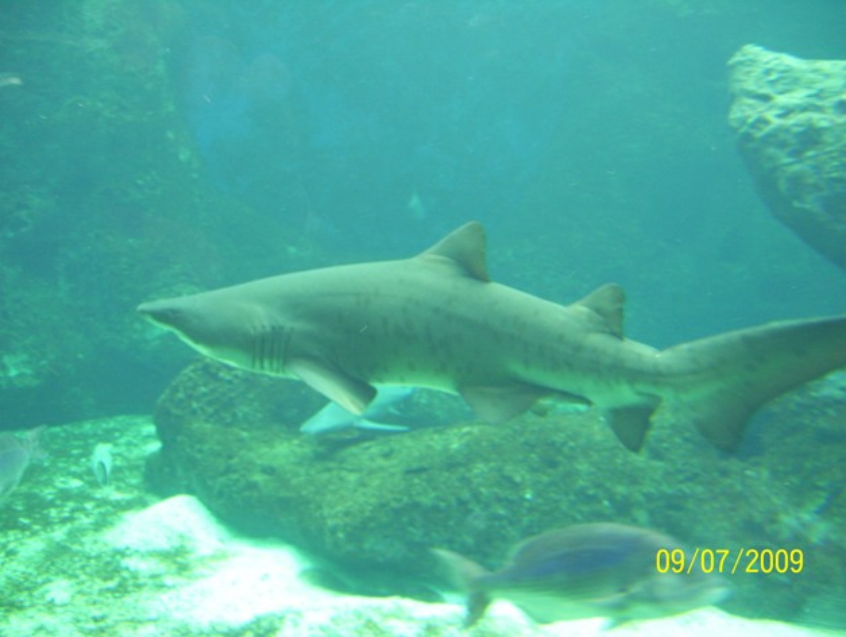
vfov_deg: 39.7
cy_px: 318
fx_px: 881
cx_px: 423
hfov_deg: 51.3
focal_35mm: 36
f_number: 2.7
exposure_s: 1/15
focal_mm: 6
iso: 160
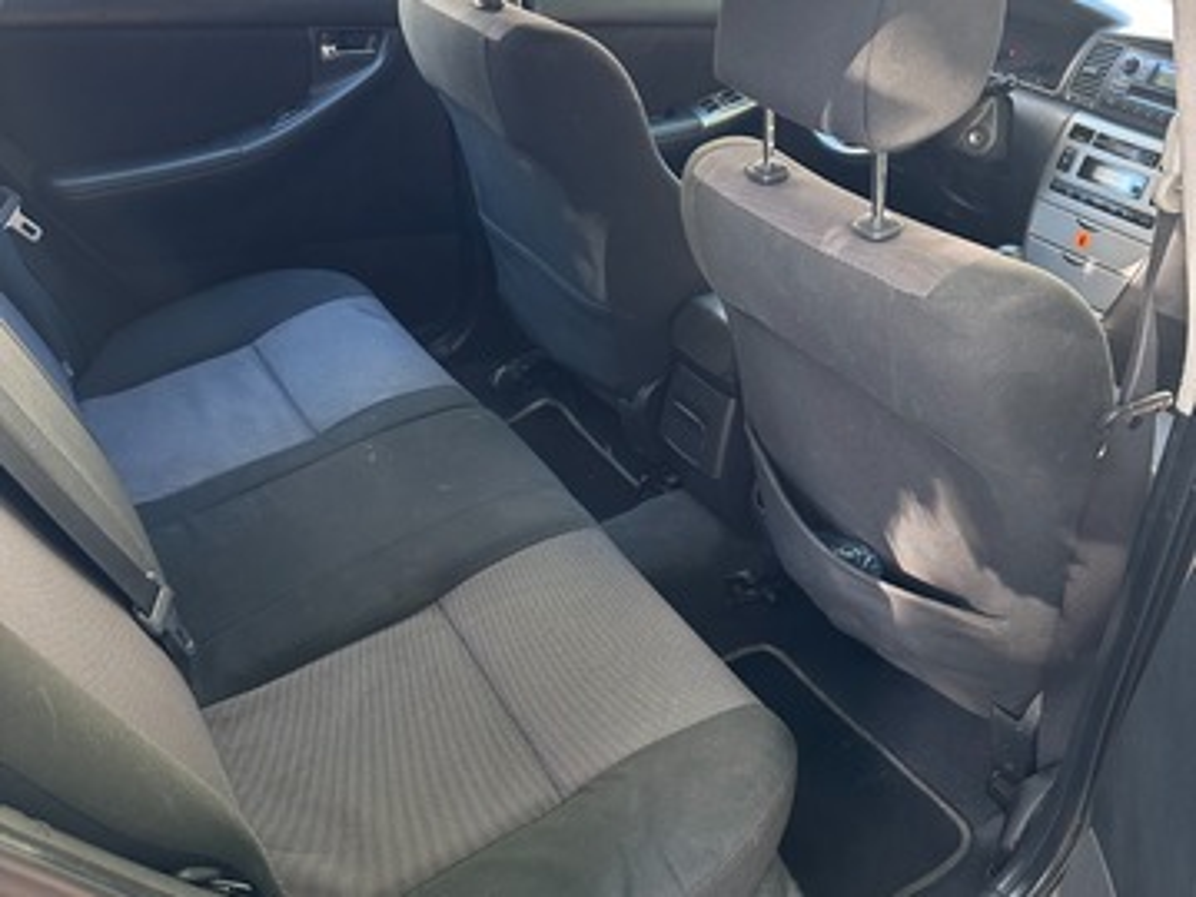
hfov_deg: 71.6
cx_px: 598
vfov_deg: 56.8
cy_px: 448
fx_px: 829
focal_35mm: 24
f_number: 1.78
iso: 250
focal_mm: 6.86
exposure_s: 1/89
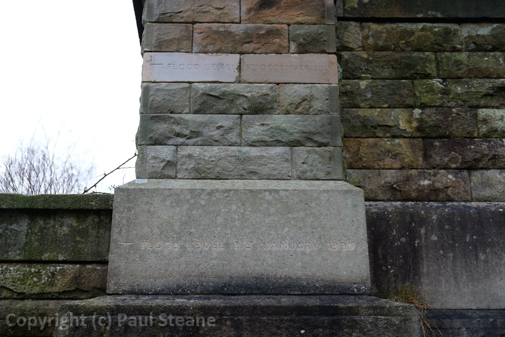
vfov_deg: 25.1
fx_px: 757
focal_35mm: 54
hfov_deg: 36.9
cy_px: 168
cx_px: 252
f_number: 3.6
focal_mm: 35.8
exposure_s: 1/85
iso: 200
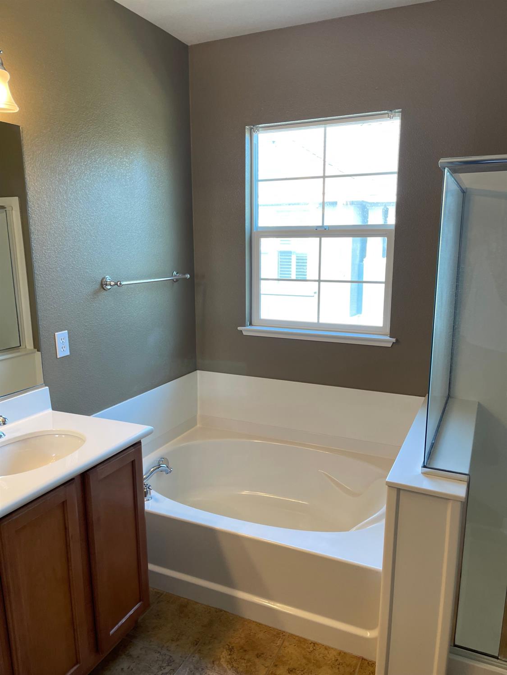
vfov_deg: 67.3
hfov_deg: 53.1
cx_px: 254
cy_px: 338
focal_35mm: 26
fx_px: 508
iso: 80
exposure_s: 1/120
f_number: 1.6
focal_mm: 5.1
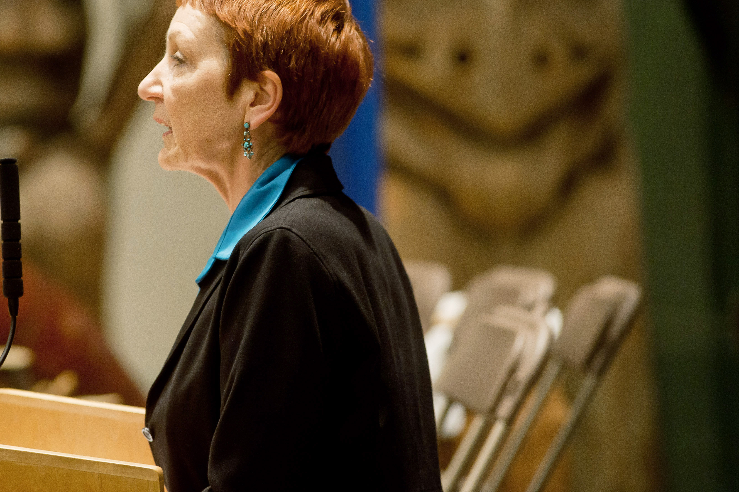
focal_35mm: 209
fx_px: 4288
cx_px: 264
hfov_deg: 9.8
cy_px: 201
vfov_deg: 6.6
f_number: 4
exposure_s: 1/80
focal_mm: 160
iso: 3200
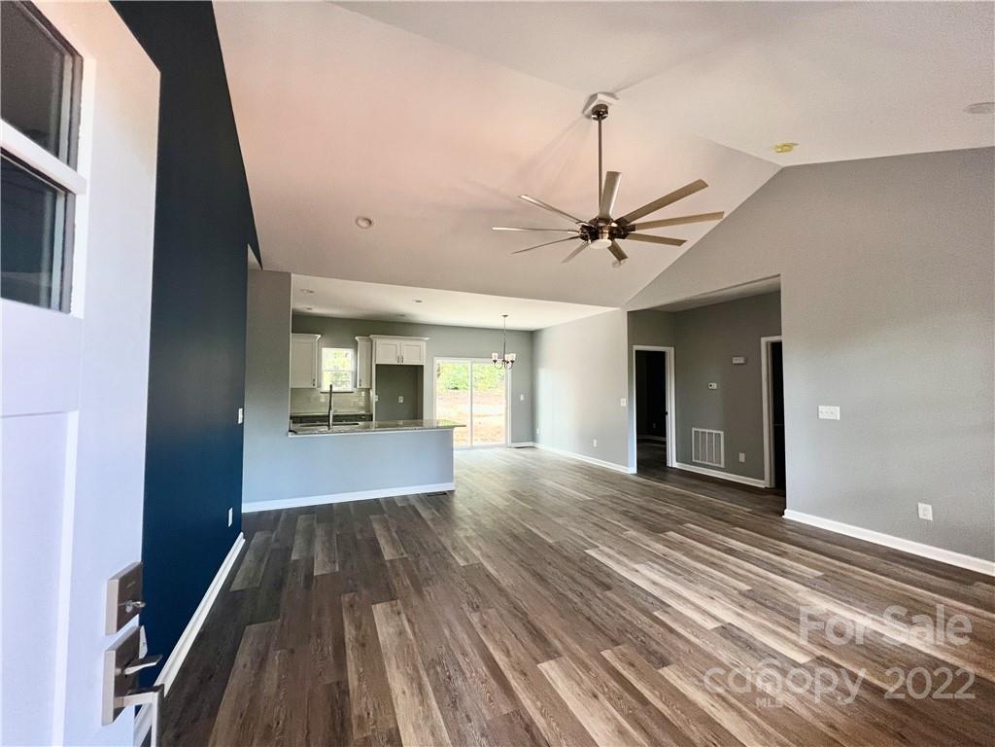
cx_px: 498
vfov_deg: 89.9
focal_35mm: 13
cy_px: 374
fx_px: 374
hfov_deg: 106.2
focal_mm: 1.57
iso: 250
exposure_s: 1/67
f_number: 1.8
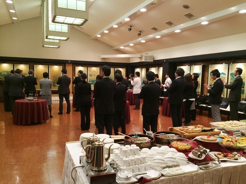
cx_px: 123
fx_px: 206
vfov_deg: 48.2
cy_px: 92
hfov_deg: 61.7
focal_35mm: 29
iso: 64
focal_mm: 4.15
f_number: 2.2
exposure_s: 1/30
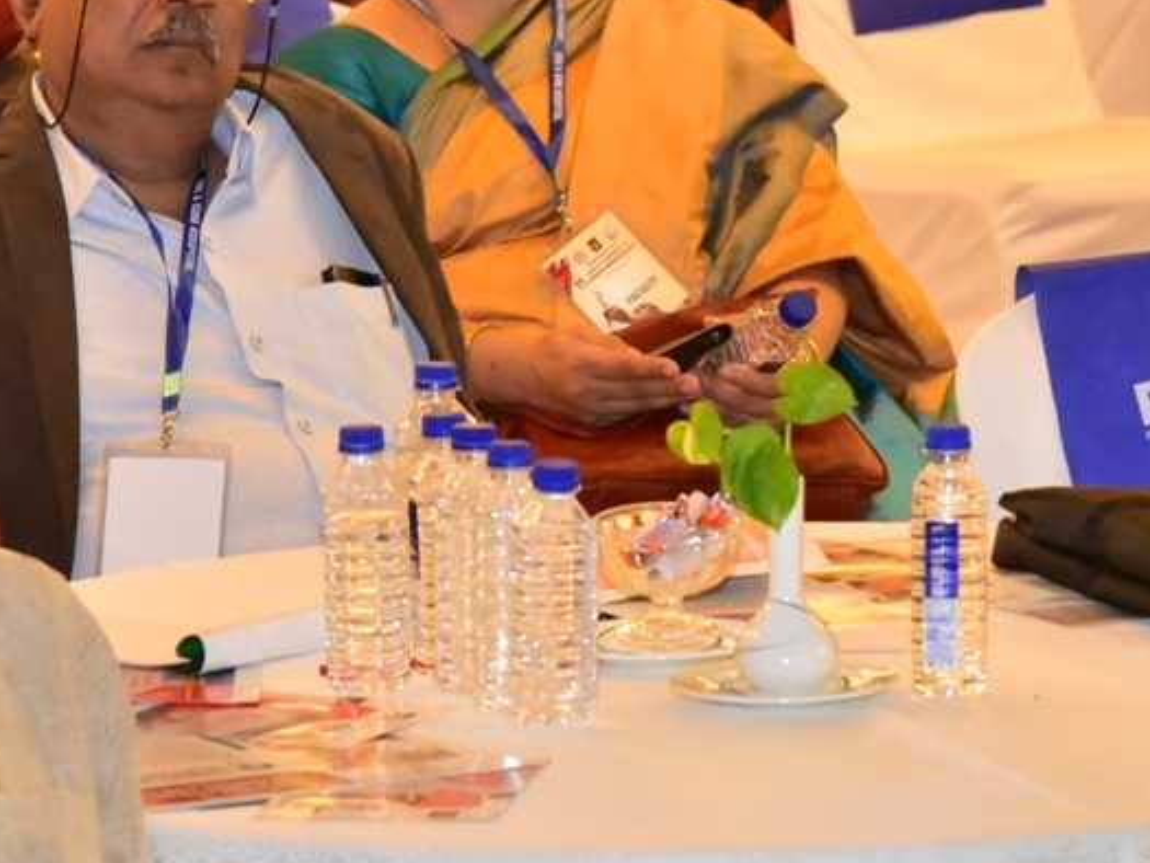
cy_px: 506
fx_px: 10002
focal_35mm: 301
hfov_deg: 6.6
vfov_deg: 4.9
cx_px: 872
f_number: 6.3
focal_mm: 105
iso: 6400
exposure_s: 1/60
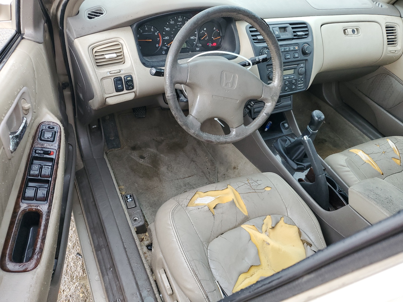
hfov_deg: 67.3
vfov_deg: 53.1
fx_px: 303
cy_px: 151
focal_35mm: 26
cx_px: 202
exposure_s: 1/60.2
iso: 113
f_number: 1.5
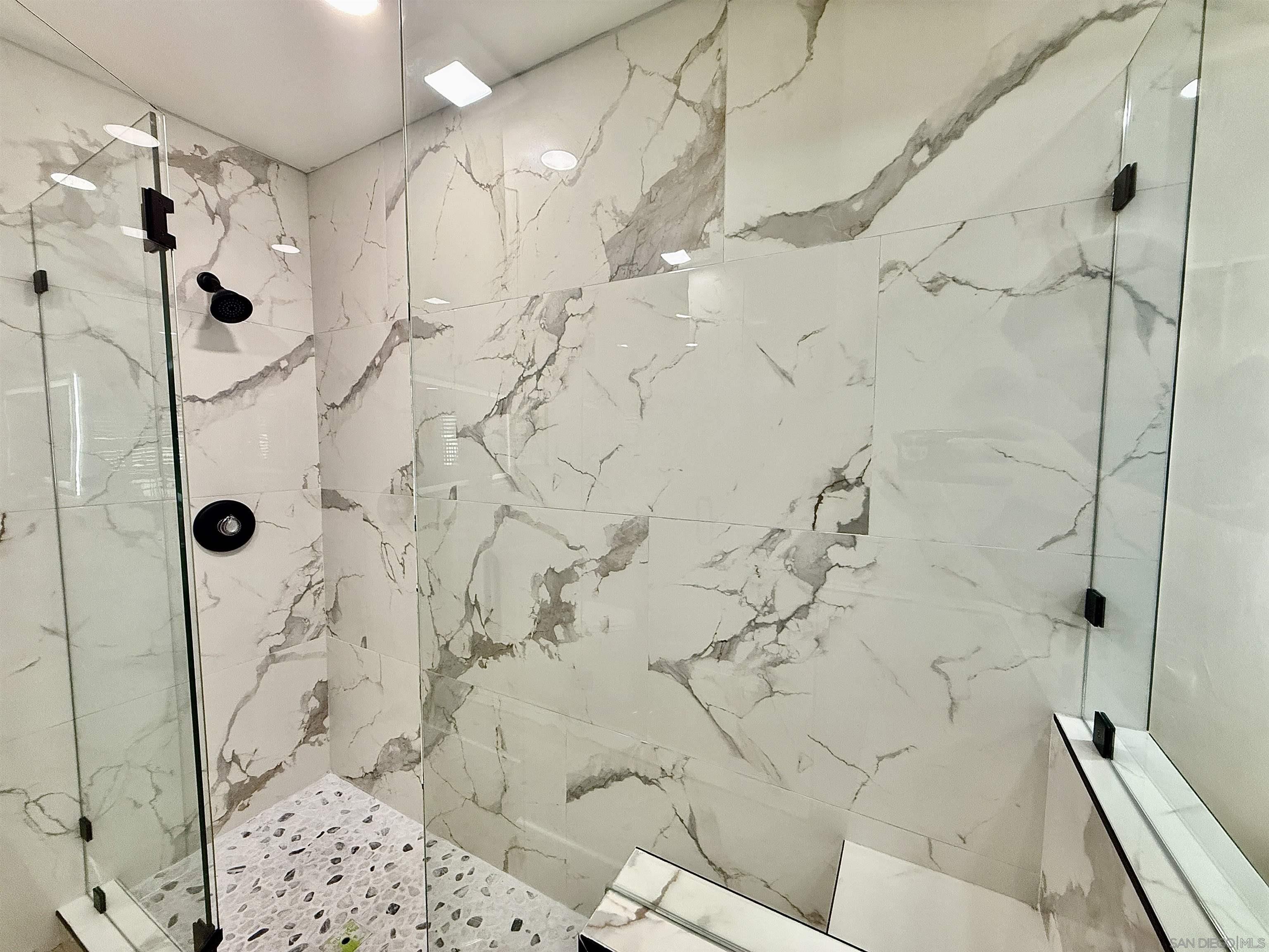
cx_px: 634
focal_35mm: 14
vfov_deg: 85.7
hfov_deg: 102.1
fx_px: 513
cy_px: 476
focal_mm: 2.22
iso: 250
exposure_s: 1/120
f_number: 2.2
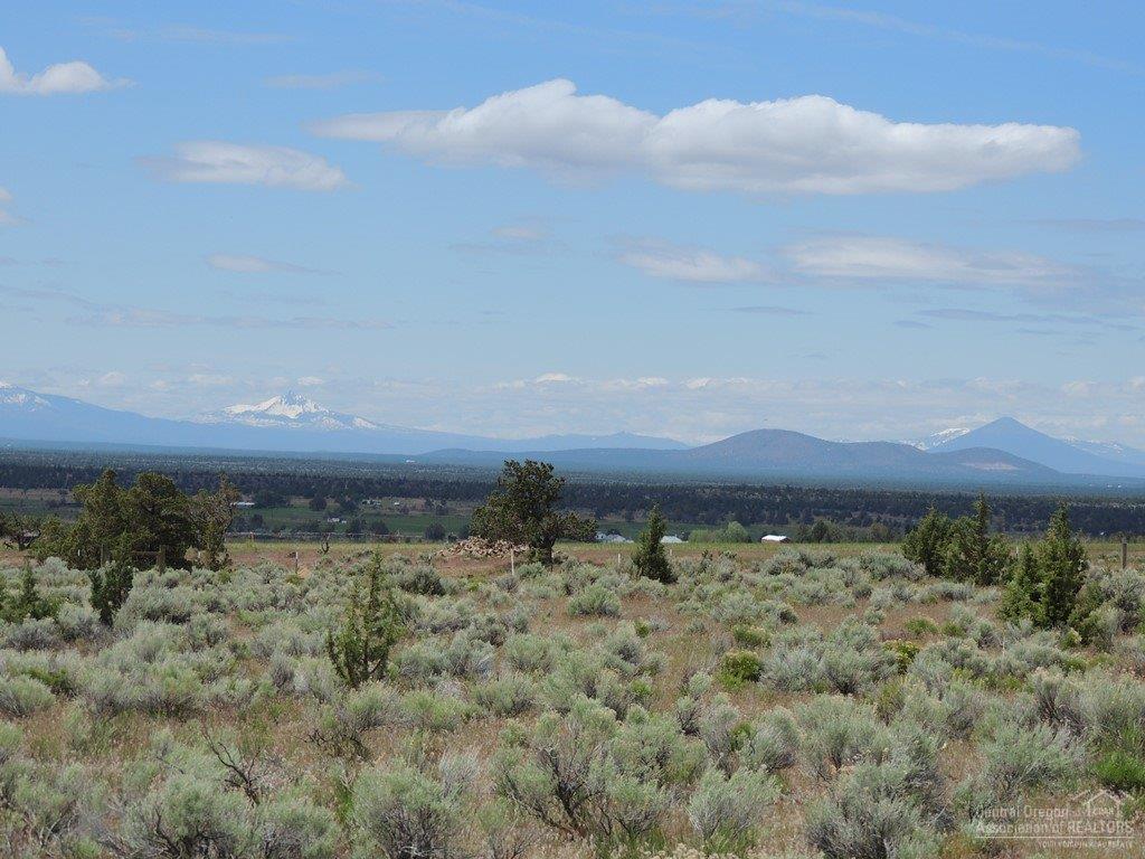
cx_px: 572
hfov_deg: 19.6
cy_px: 430
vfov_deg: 14.8
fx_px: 3308
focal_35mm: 100
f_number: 4.1
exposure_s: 1/1250
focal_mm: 17.8
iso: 100
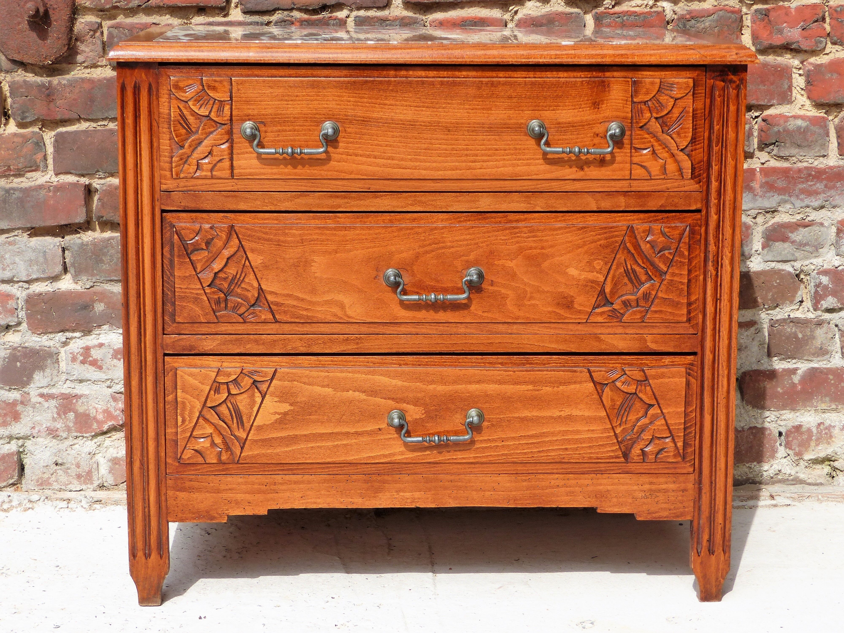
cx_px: 422
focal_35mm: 83
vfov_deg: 17.8
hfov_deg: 23.6
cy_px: 316
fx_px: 2024
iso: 100
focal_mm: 14
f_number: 4
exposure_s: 1/500
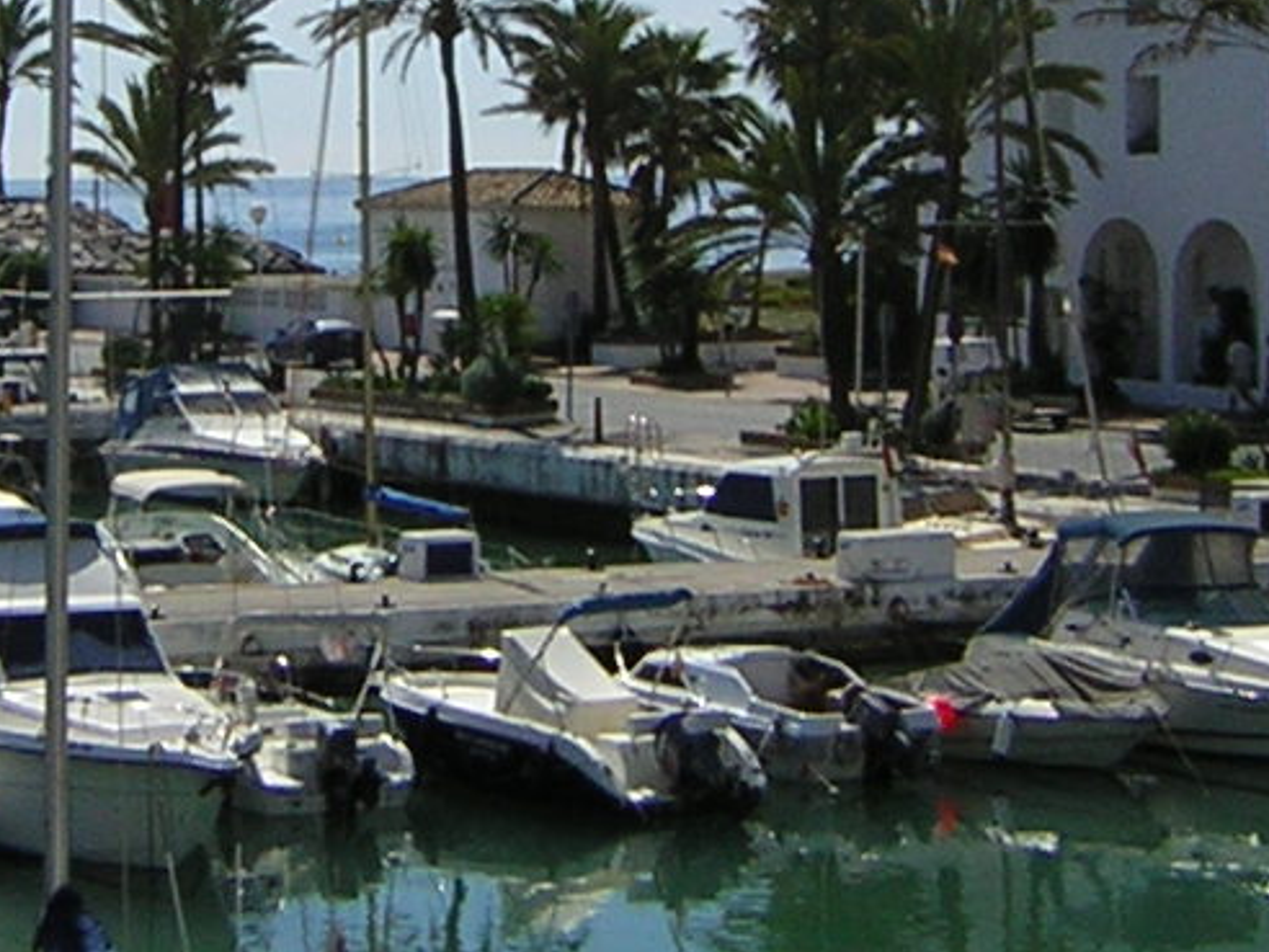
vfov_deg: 12.6
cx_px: 469
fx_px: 4289
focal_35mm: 117
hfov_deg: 16.8
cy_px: 67
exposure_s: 1/737
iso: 50
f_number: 5.2
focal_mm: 4.7
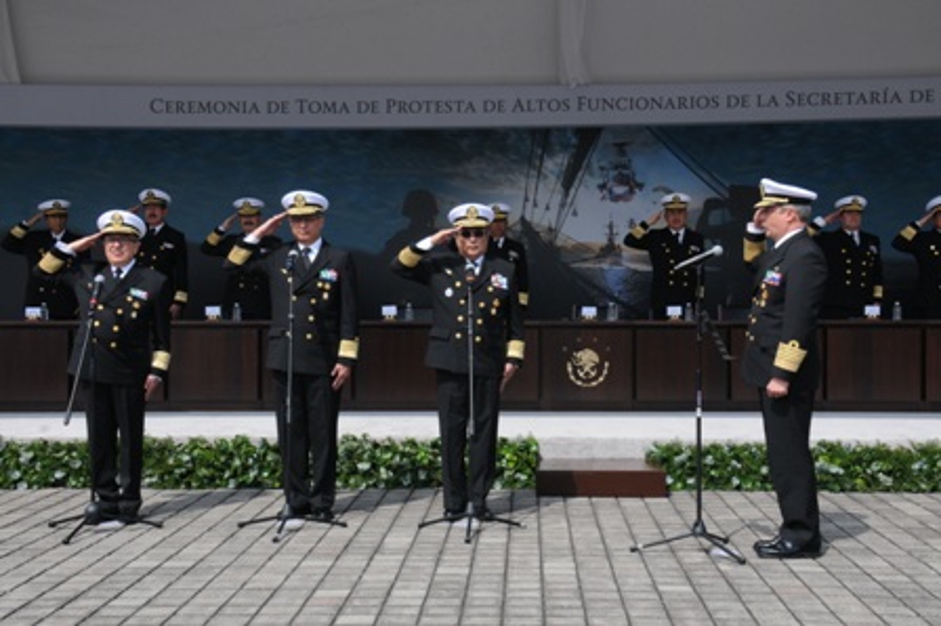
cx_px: 470
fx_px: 1371
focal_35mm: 52
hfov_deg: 37.9
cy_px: 313
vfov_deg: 25.7
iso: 400
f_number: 13
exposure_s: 1/250
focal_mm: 35
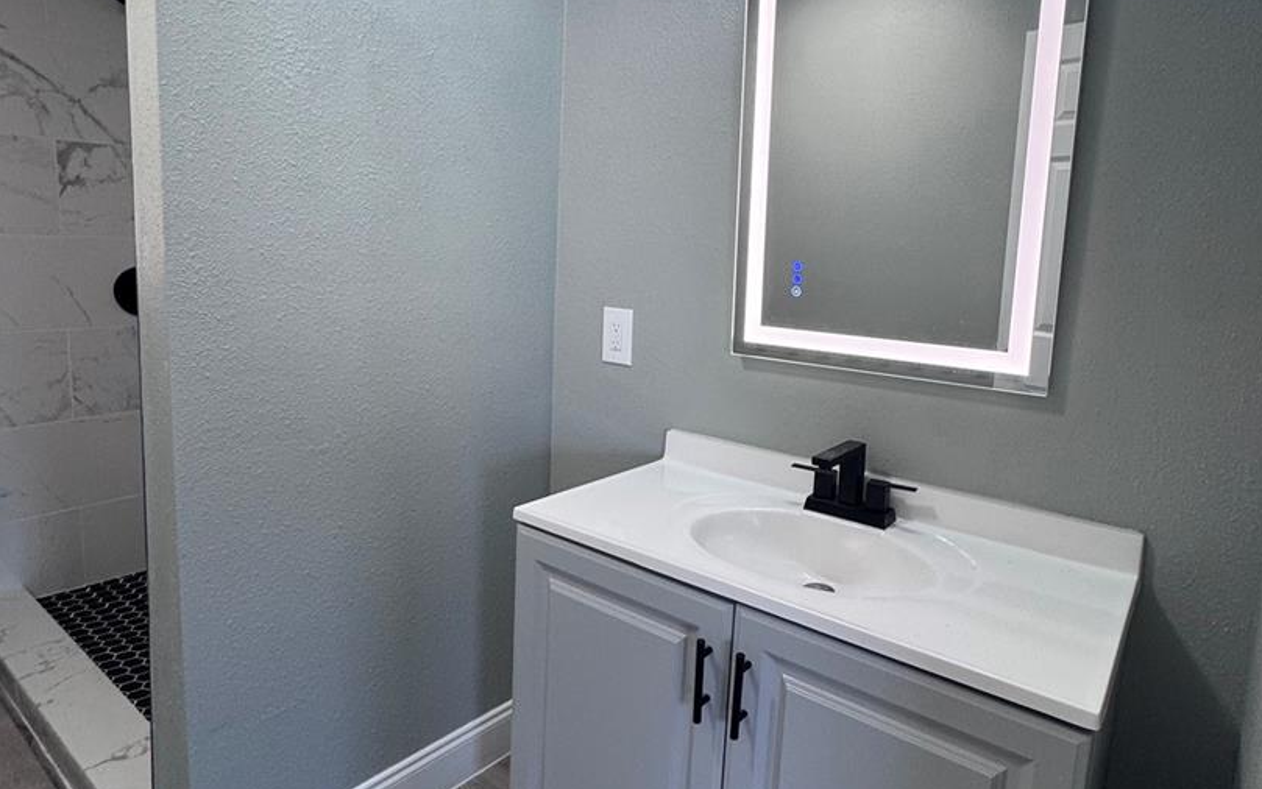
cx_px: 674
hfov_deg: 79.5
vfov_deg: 54.9
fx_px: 757
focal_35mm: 22
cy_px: 348
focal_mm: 2.22
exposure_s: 1/120
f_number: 2.2
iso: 125
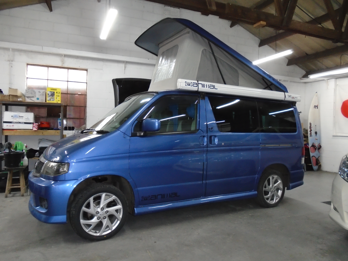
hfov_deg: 67.3
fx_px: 261
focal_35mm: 26
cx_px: 174
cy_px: 130
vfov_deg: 53.1
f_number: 3.2
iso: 400
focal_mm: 4.6
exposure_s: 1/30
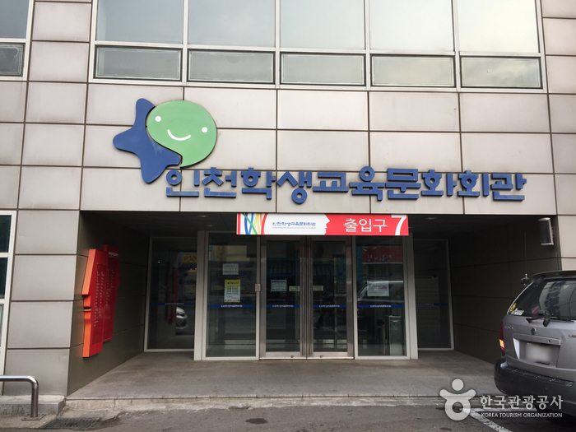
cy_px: 216
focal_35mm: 29
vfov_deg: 48.2
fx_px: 483
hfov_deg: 61.7
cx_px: 288
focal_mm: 4.15
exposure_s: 1/482
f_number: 2.2
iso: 32
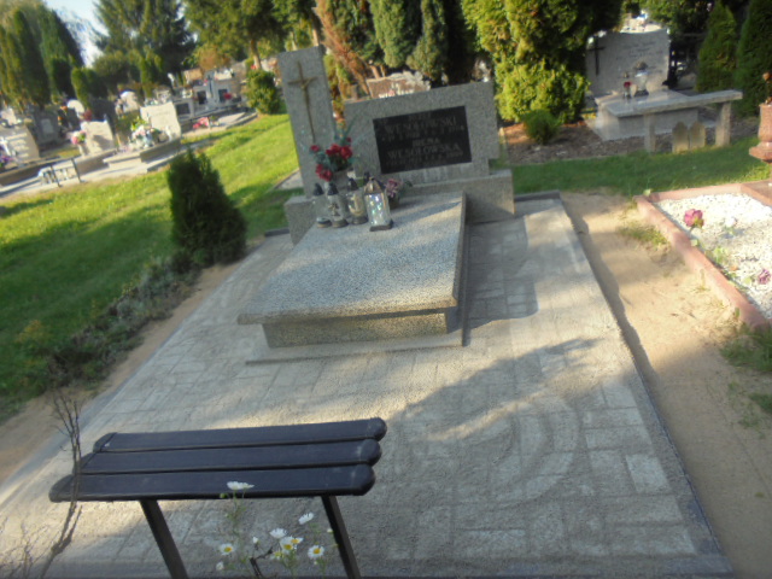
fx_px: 580
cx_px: 386
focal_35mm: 26
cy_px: 290
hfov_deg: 67.3
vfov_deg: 53.1
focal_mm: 4.6
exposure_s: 1/320
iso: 100
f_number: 3.5
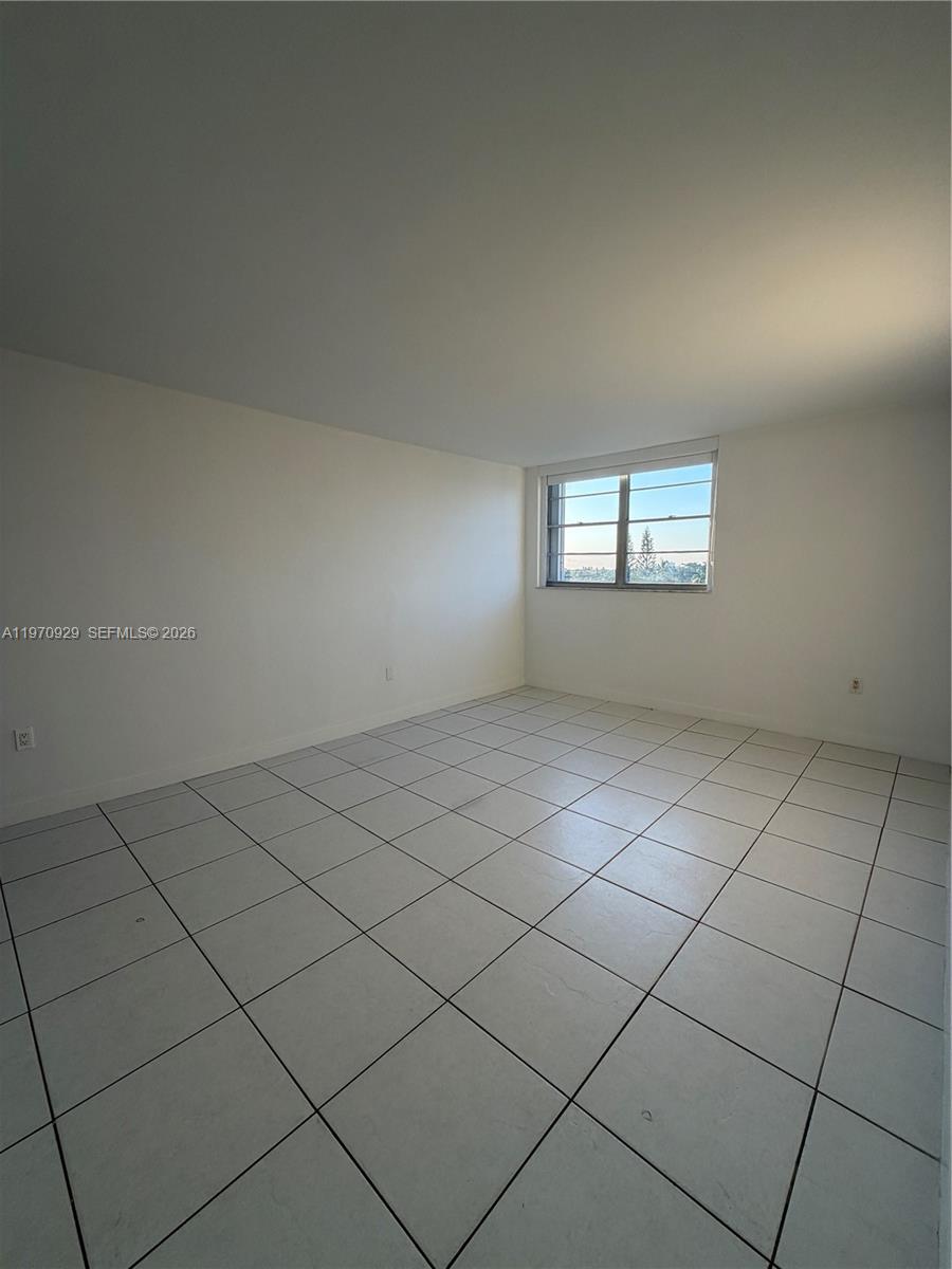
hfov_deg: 85.7
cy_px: 634
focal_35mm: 14
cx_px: 476
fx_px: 513
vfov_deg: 102.1
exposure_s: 1/143
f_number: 2.2
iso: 64
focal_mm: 2.22
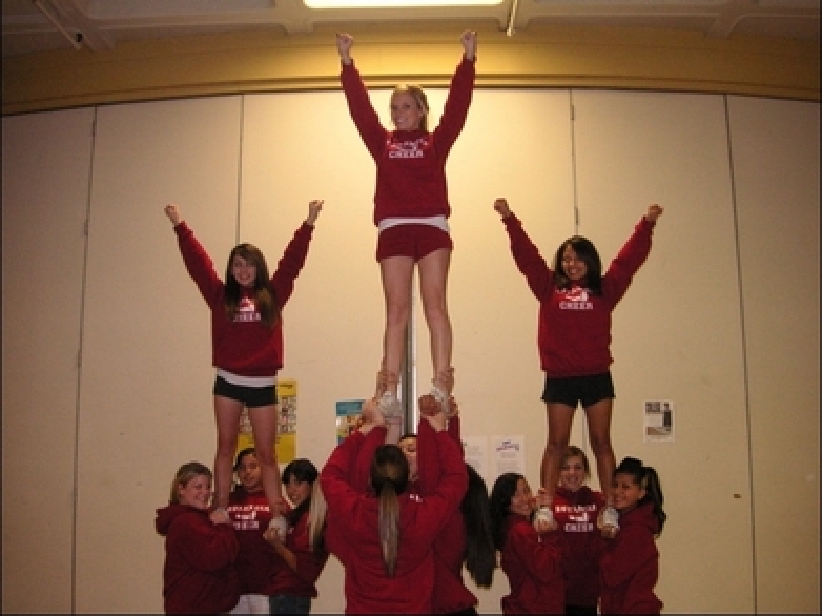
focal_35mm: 37
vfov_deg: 38.6
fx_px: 878
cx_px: 411
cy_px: 308
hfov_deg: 50.2
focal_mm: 6.1
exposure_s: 1/45
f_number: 2.8
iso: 160
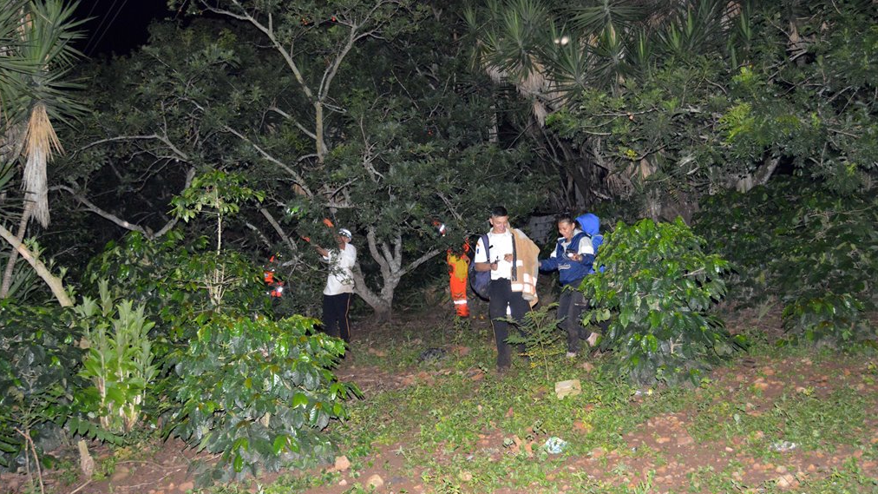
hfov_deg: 54.6
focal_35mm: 37
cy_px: 254
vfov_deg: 32.4
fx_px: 850
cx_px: 435
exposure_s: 1/60
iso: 3200
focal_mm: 23
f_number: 3.8
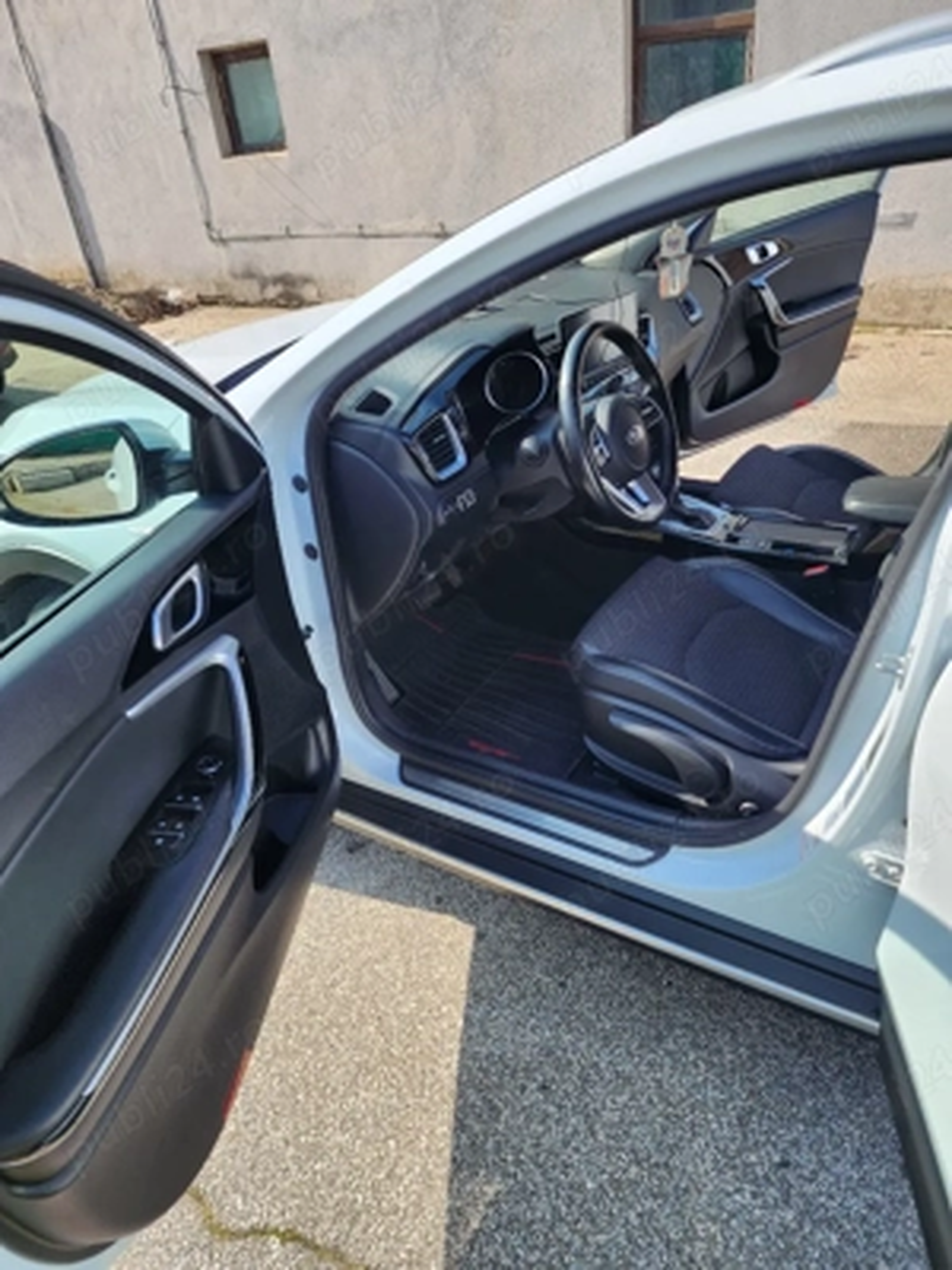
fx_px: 843
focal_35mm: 23
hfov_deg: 58.9
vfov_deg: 73.9
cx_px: 476
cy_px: 635
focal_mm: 6.4
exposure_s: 1/435
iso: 12
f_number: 1.8
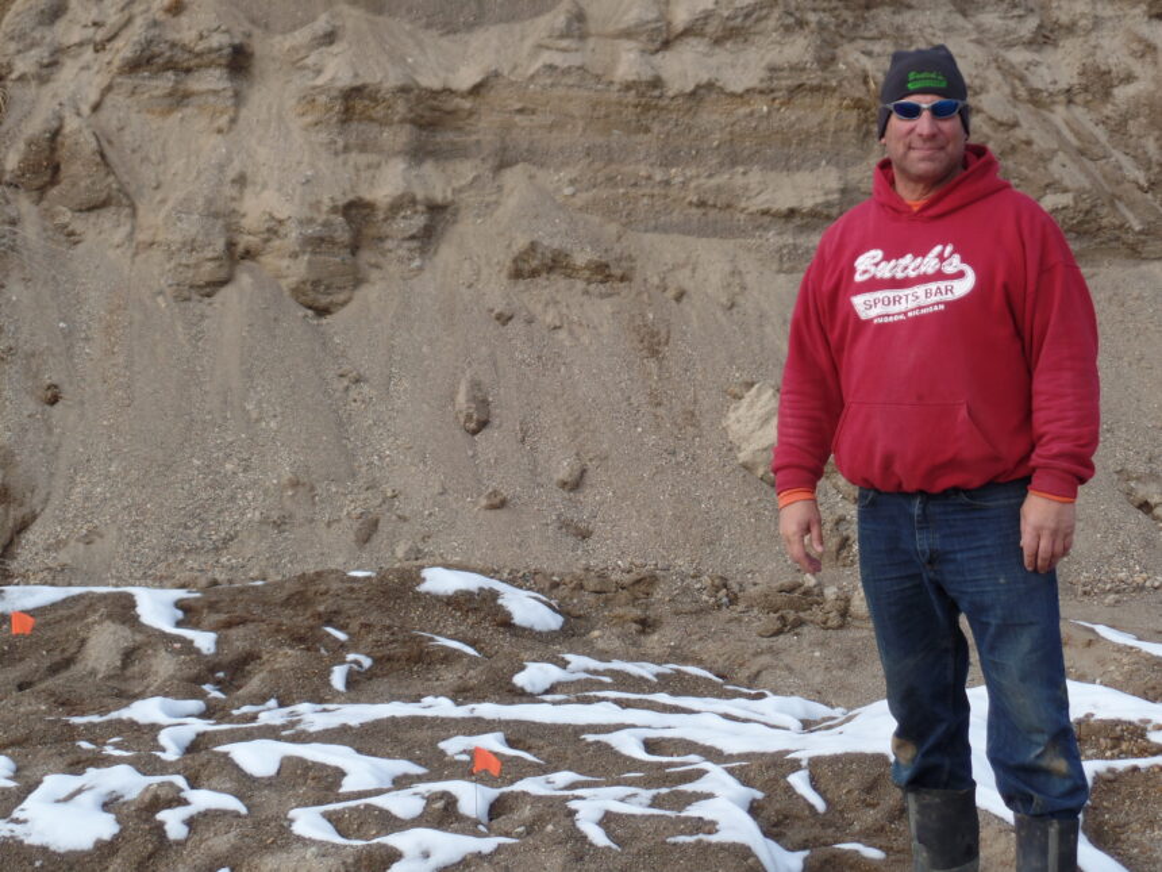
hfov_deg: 25.0
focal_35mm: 78
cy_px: 436
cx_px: 581
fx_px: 2618
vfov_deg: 18.9
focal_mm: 13.9
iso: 100
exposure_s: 1/750
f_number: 3.8
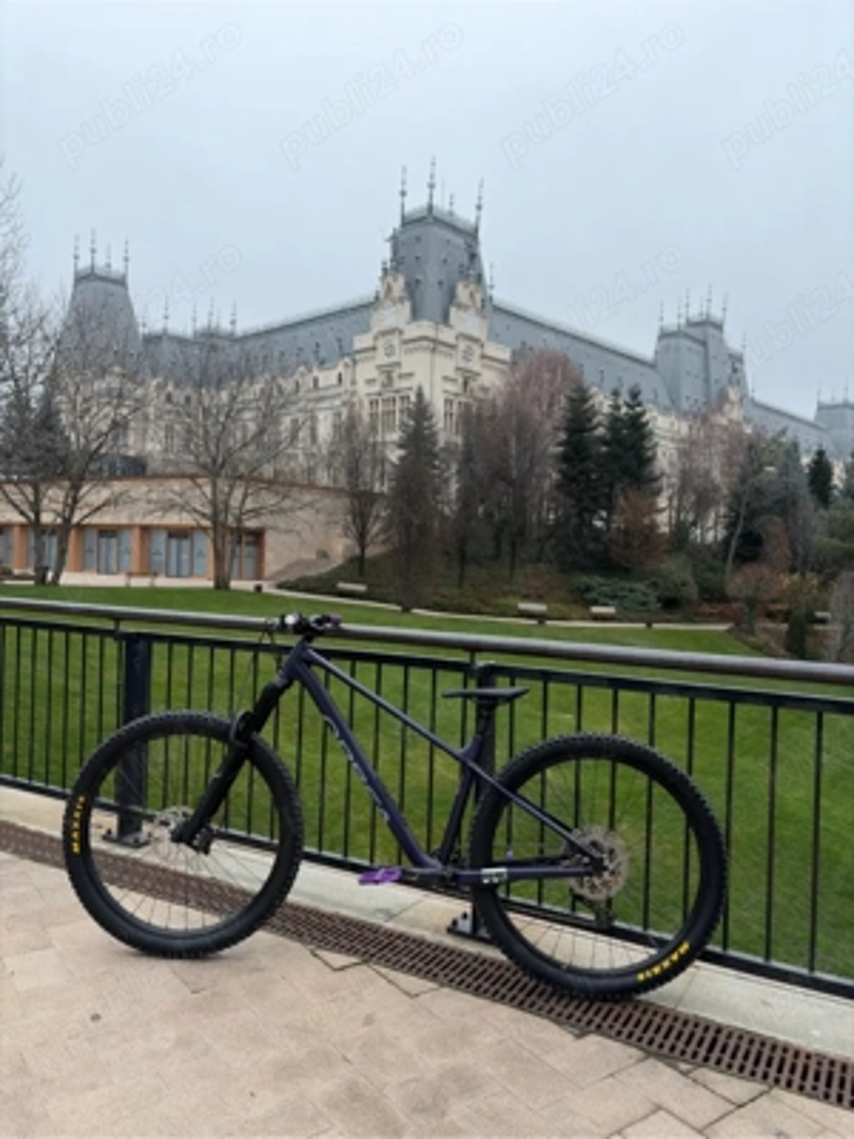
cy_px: 570
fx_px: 855
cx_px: 427
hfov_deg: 53.1
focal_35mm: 26
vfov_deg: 67.3
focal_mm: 5.96
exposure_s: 1/106
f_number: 1.6
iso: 50
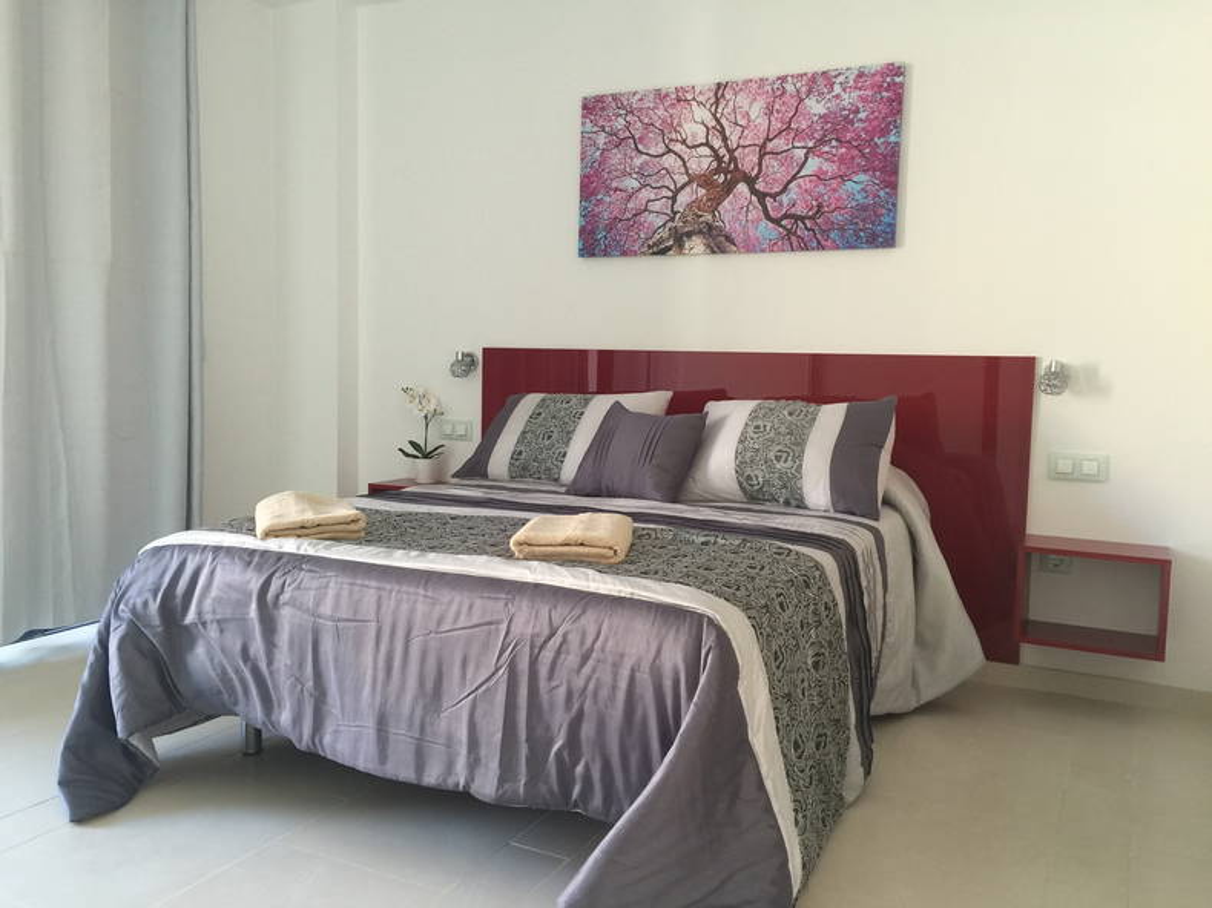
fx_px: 1015
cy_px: 454
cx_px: 606
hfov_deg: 61.7
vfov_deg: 48.2
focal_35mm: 29
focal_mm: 4.15
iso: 40
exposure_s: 1/17
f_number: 2.2
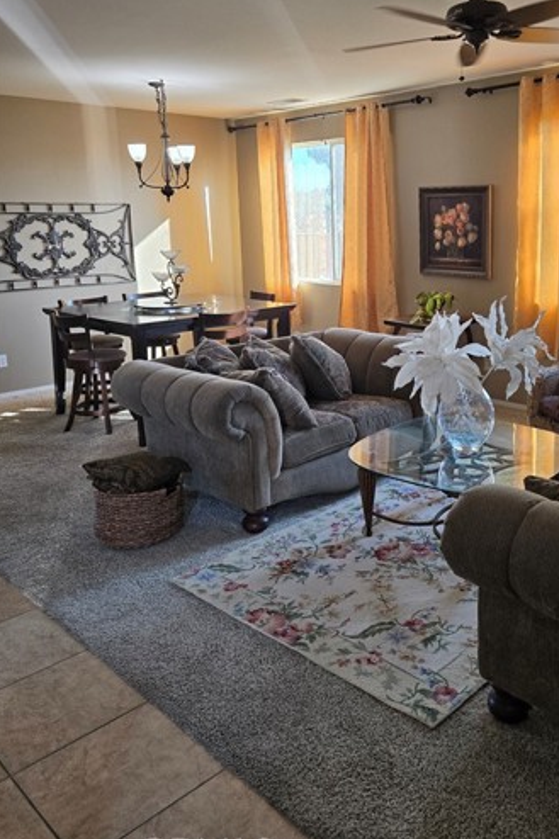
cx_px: 399
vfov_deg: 59.8
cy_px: 335
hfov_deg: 41.4
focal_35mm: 31
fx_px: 722
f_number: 1.8
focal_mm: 5.4
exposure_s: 1/120
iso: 160
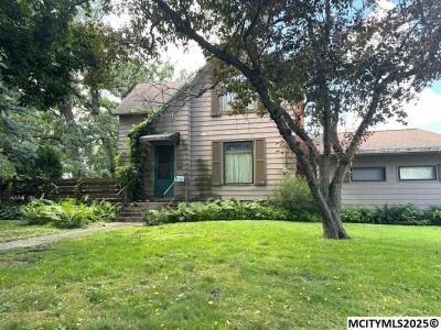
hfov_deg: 71.6
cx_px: 220
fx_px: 306
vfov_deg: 56.8
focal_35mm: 24
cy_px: 165
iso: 80
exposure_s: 1/165
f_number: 1.78
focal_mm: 6.76
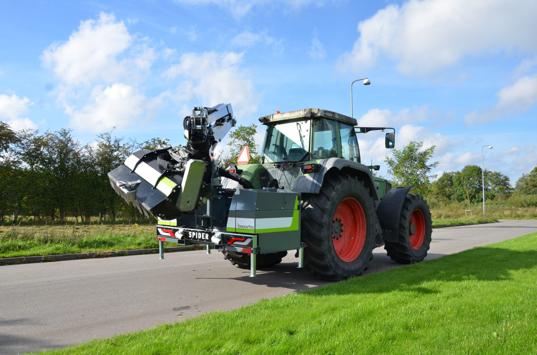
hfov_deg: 67.5
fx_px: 402
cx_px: 268
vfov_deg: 47.7
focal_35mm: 27
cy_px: 178
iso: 125
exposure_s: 1/250
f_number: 8
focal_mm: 18
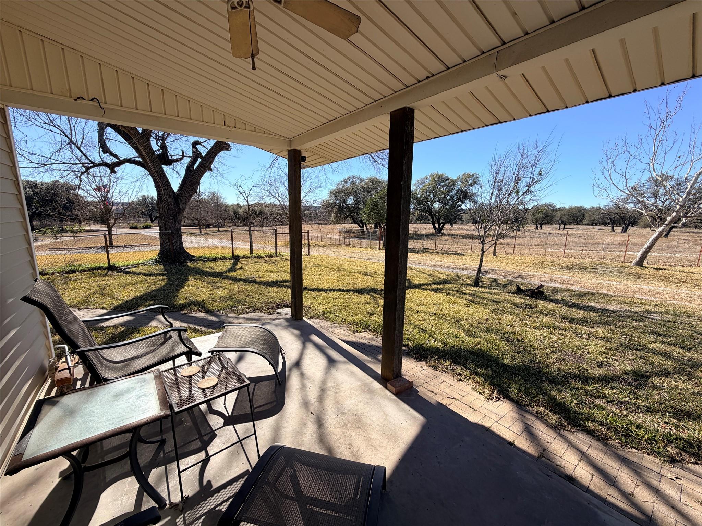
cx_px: 351
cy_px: 263
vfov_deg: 85.7
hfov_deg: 102.1
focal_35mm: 14
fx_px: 284
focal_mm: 2.22
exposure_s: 1/770
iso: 32
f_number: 2.2
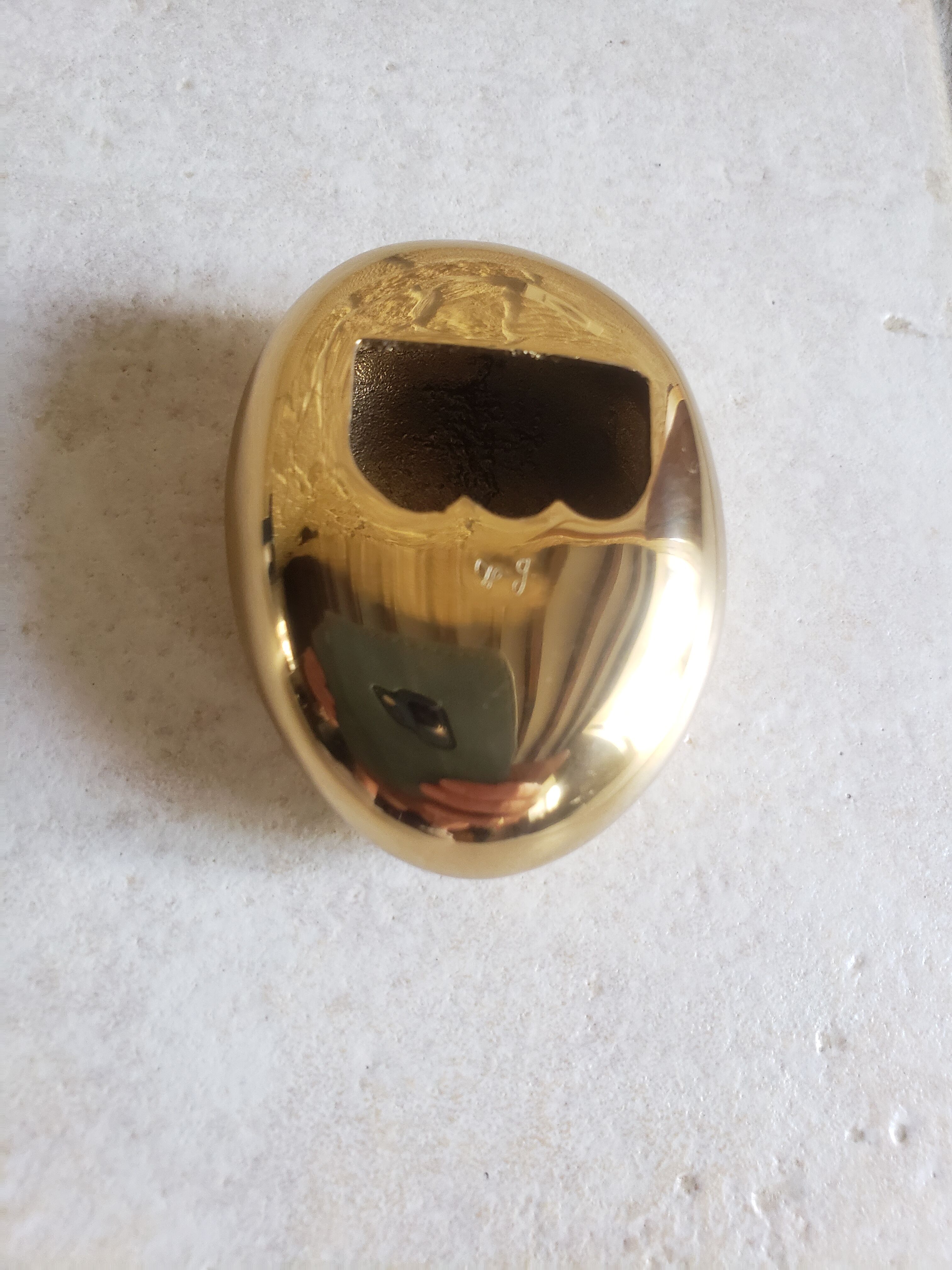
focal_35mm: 26
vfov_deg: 67.3
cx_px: 476
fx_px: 953
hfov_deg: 53.1
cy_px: 635
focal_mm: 4.3
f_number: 2.4
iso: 320
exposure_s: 1/64
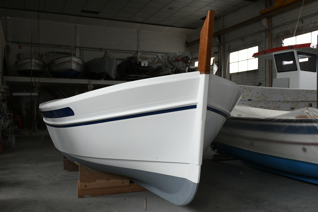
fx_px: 318
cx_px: 159
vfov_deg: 36.9
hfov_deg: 53.1
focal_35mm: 36
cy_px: 106
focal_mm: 24
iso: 1000
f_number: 5.6
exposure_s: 1/200
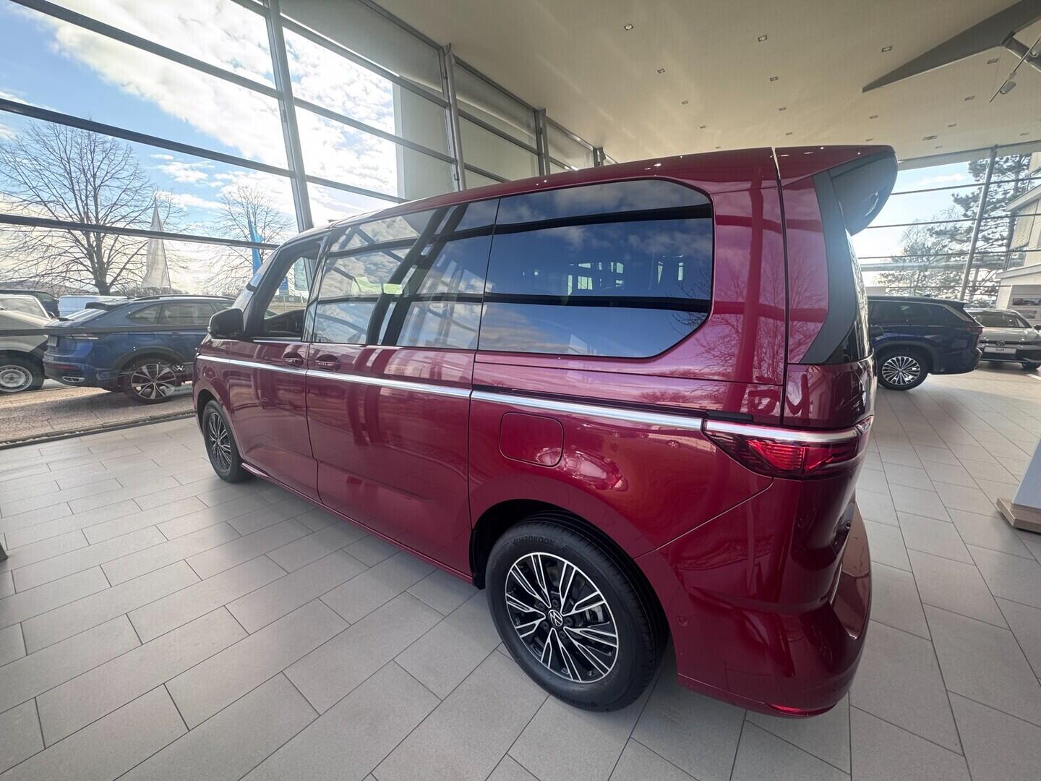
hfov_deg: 102.1
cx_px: 520
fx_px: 421
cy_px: 390
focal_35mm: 14
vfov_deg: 85.7
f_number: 2.2
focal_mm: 2.22
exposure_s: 1/100
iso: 40
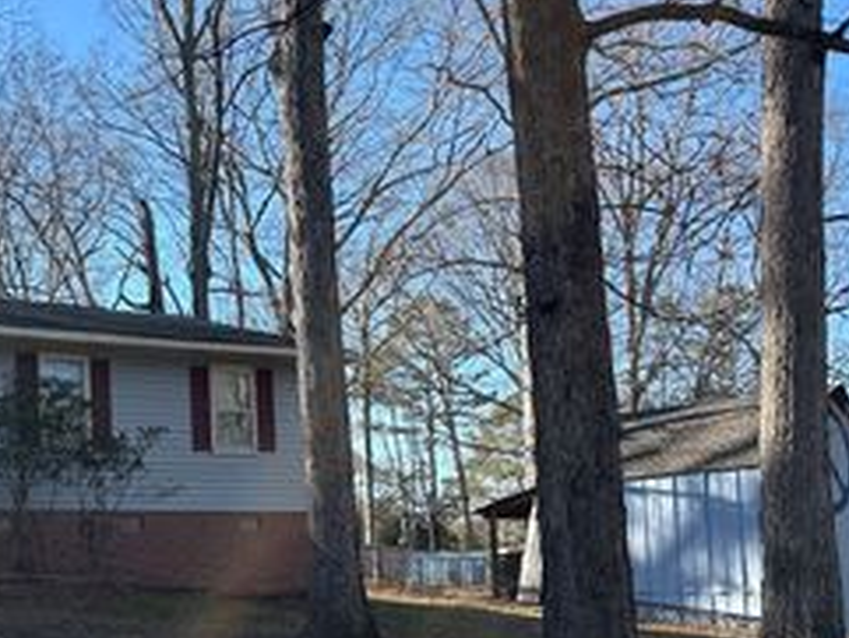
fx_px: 1325
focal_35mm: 54
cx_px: 11
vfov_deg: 26.5
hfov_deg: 32.8
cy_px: 523
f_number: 1.6
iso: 50
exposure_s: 1/1139
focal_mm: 5.96
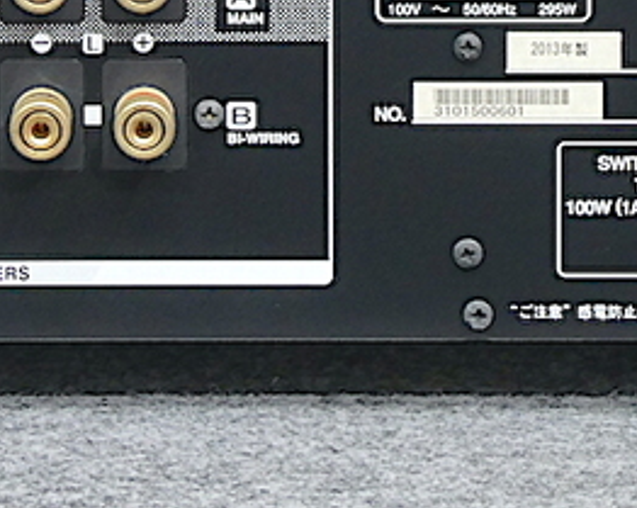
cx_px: 92
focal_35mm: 541
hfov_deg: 3.6
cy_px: -68
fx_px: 10188
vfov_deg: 2.9
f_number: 5.4
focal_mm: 27.1
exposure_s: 1/5
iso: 200
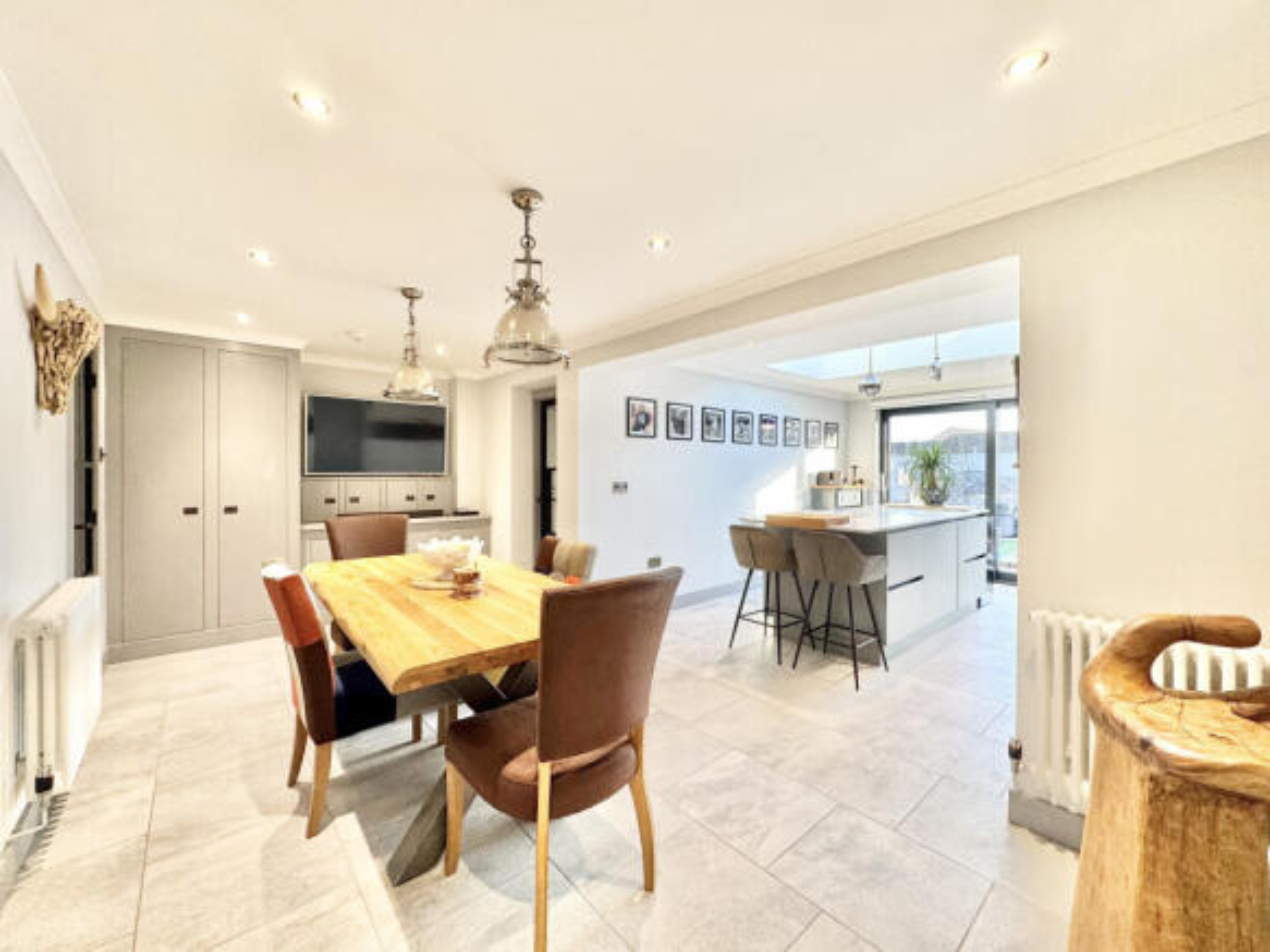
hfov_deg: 102.1
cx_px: 635
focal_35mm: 14
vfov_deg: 85.7
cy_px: 476
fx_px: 514
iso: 125
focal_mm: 2.22
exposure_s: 1/100
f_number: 2.2
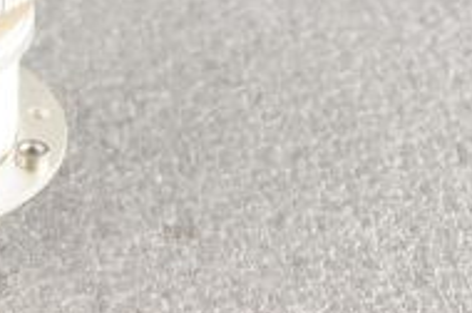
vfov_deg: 8.5
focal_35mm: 158
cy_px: -150
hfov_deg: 12.6
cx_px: -166
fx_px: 2068
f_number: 8
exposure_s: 1/125
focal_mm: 50
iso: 1600
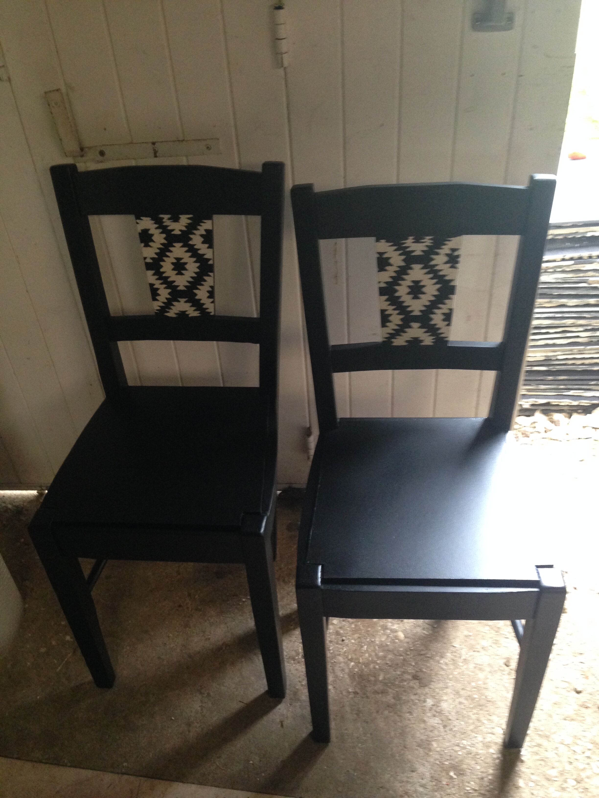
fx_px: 761
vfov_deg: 55.4
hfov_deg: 42.9
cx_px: 300
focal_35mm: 33
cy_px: 399
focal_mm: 4.12
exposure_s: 1/20
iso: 250
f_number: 2.4
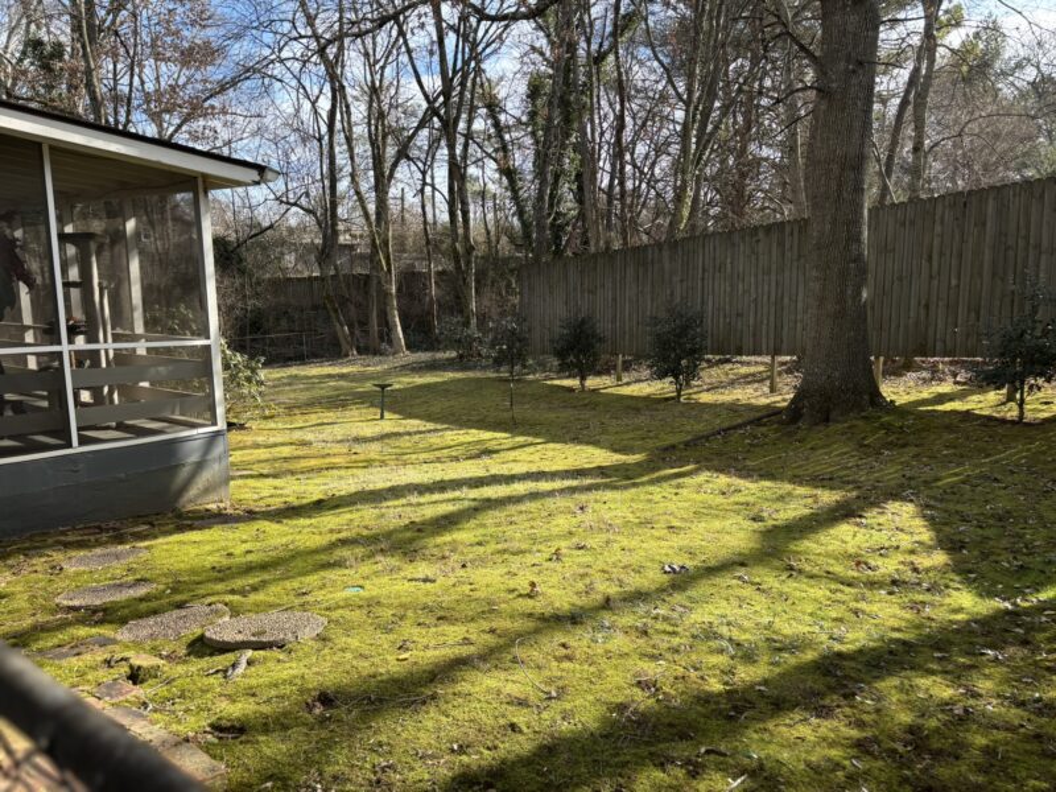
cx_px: 528
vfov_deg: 53.1
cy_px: 396
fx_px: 793
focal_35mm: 26
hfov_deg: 67.3
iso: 50
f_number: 1.6
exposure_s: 1/872
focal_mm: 5.96
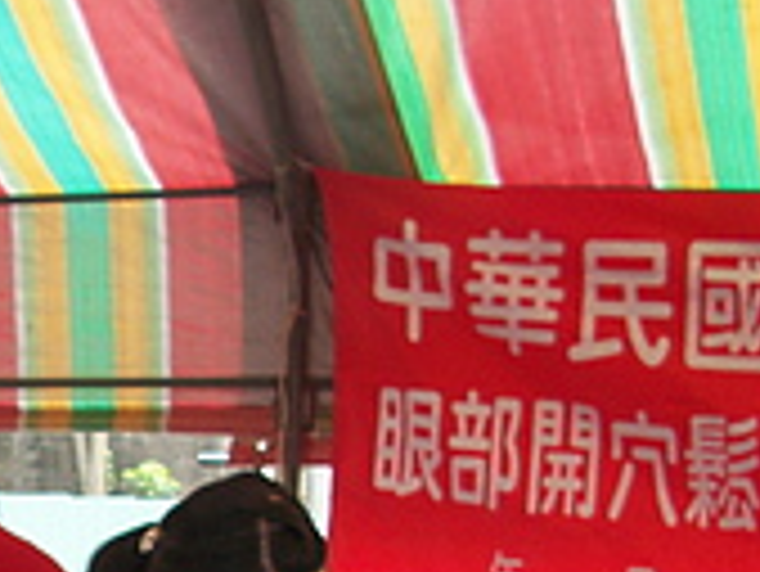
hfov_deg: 15.2
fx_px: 2724
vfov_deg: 11.6
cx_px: -189
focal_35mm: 124
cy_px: 788
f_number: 3.1
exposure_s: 1/160
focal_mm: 6.3
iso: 80
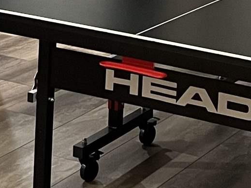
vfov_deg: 9.3
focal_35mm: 154
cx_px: 120
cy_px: -127
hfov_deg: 12.8
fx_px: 1116
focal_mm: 5.7
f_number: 1.5
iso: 400
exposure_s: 1/60
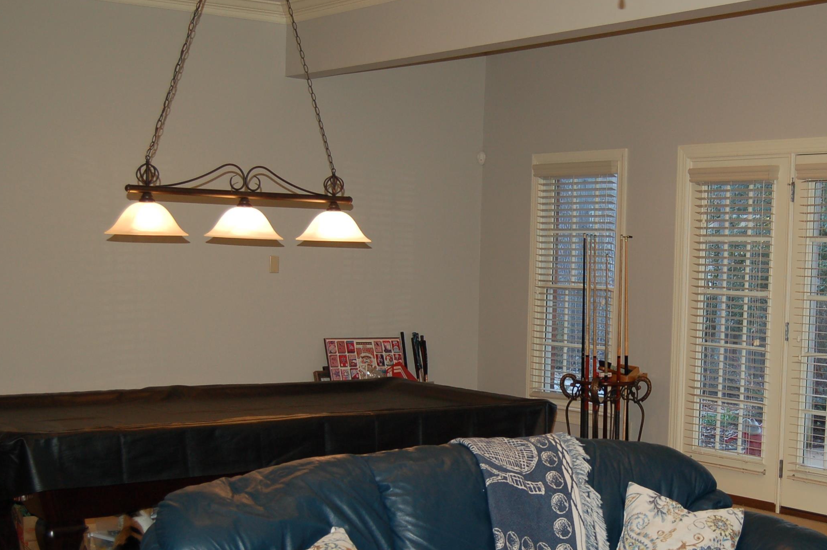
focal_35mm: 57
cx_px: 562
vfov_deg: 23.7
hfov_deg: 34.7
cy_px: 354
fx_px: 1308
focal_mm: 26
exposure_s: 1/60
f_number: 4.2
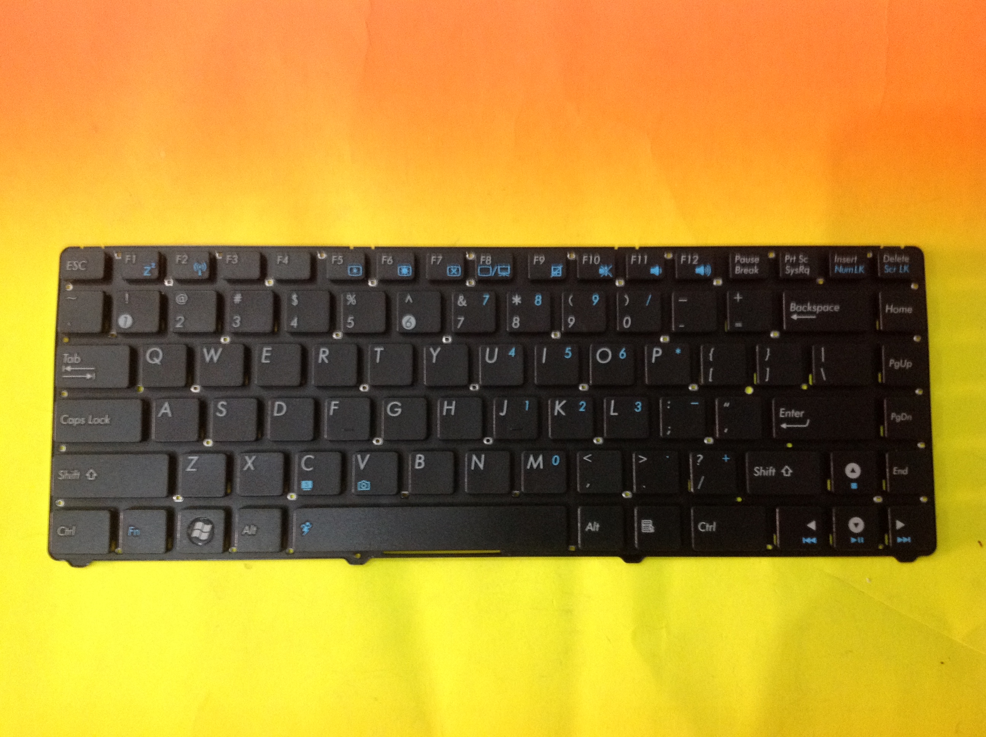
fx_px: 995
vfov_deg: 40.6
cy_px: 368
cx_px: 493
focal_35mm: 35
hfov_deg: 52.7
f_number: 2.4
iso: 250
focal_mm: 4.28
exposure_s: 1/15
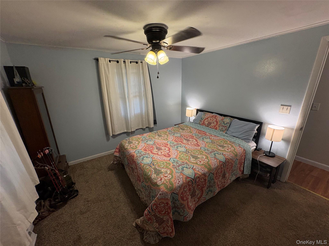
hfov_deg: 102.1
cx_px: 164
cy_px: 123
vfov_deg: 85.7
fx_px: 133
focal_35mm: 14
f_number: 2.2
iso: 320
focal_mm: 2.22
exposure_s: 1/120
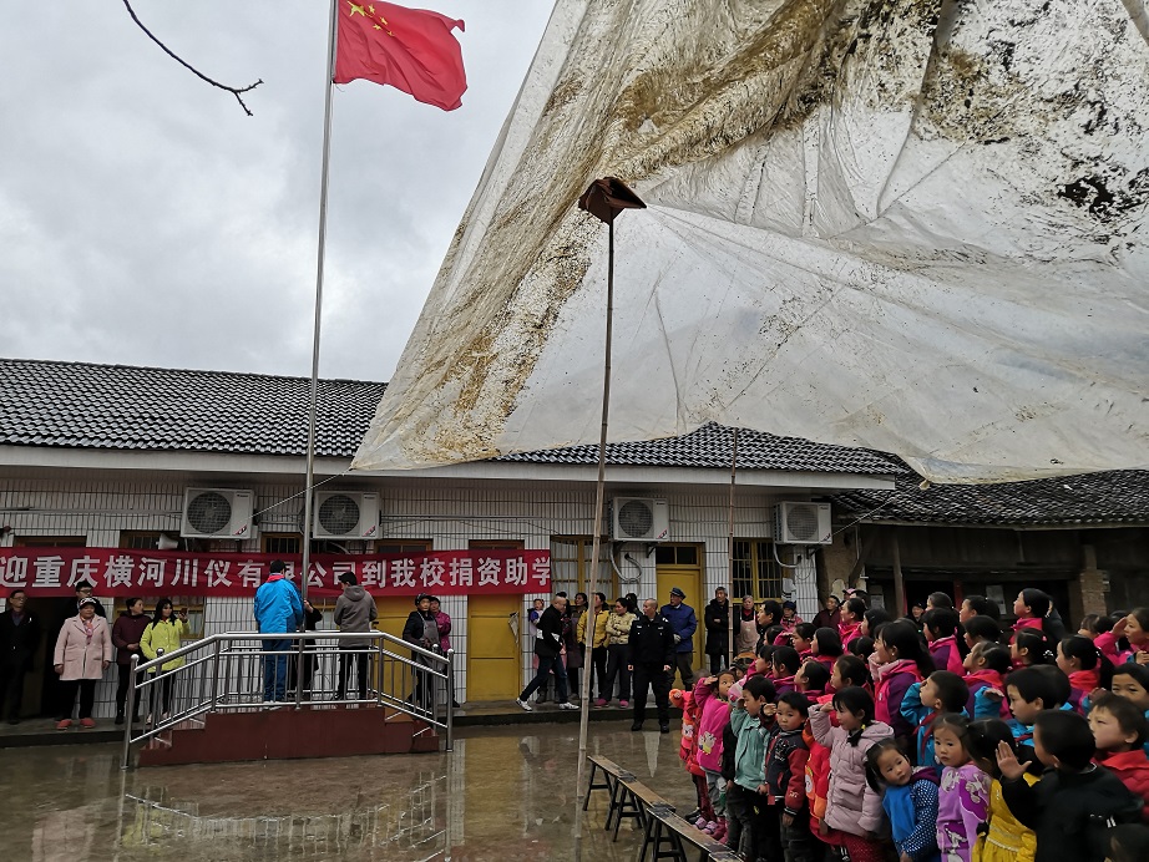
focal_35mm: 27
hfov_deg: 65.3
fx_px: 896
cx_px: 574
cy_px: 431
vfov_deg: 51.4
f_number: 1.8
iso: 50
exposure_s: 1/394
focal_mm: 3.95
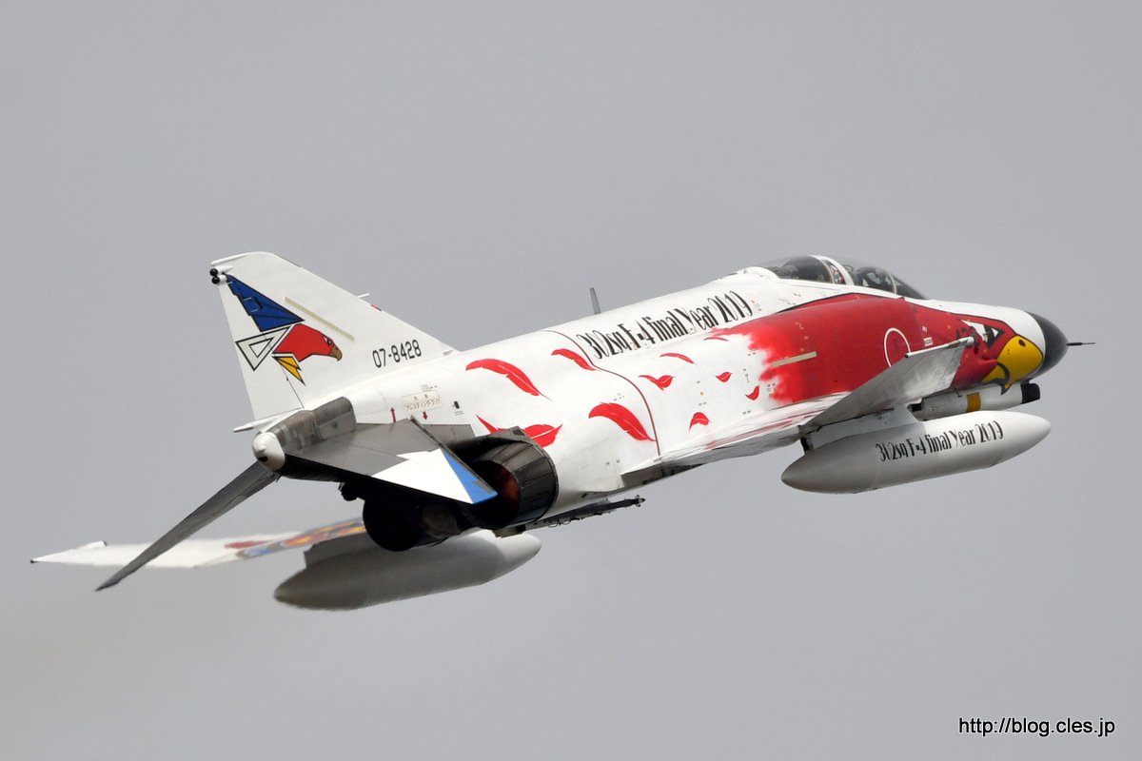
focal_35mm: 600
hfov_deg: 3.4
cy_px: 380
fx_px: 19032
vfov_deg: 2.3
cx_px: 571
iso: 100
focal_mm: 400
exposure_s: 1/2000
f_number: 5.6
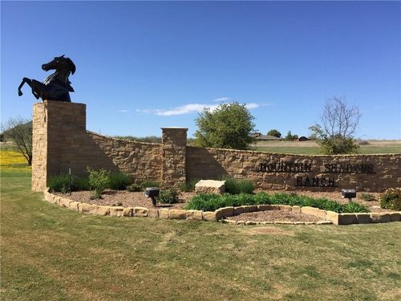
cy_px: 150
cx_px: 200
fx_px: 336
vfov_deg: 48.2
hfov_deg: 61.7
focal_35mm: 29
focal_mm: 4.15
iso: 32
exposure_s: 1/1799
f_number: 2.2
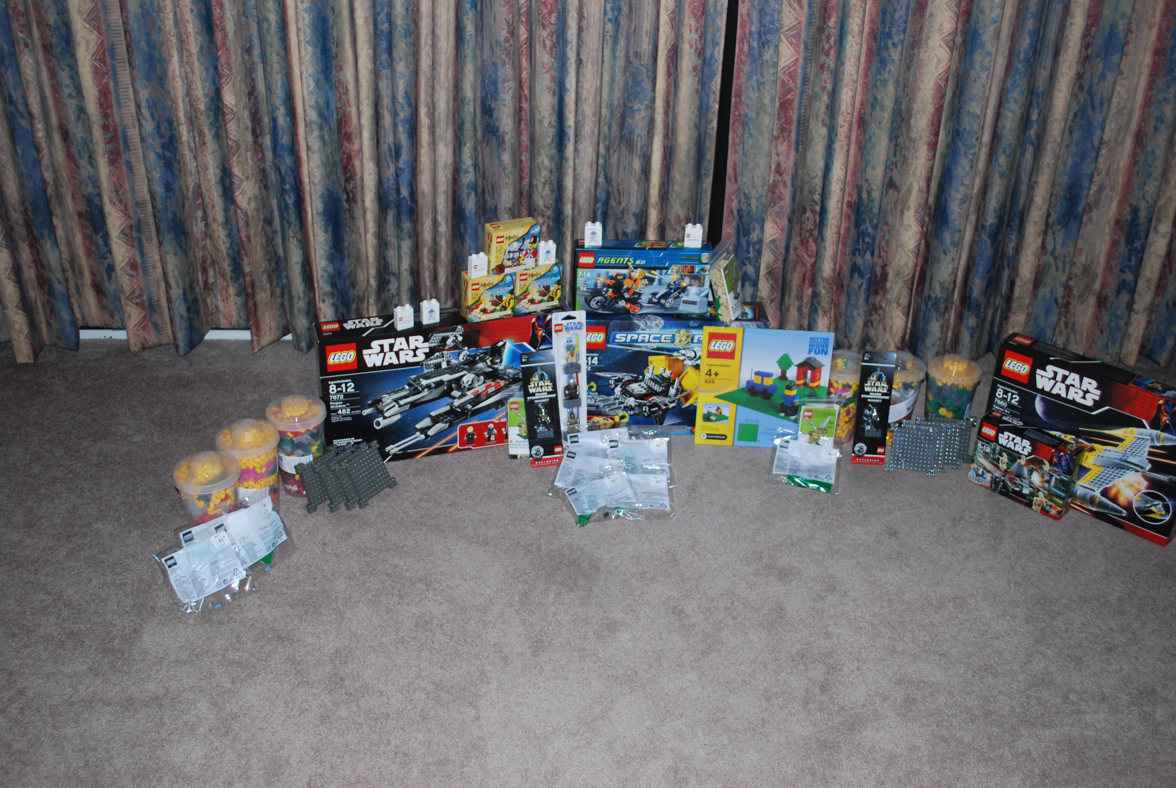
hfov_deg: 53.1
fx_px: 1177
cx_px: 588
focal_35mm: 36
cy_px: 394
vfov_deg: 37.0
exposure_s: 1/60
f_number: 4.2
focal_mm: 24
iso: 200
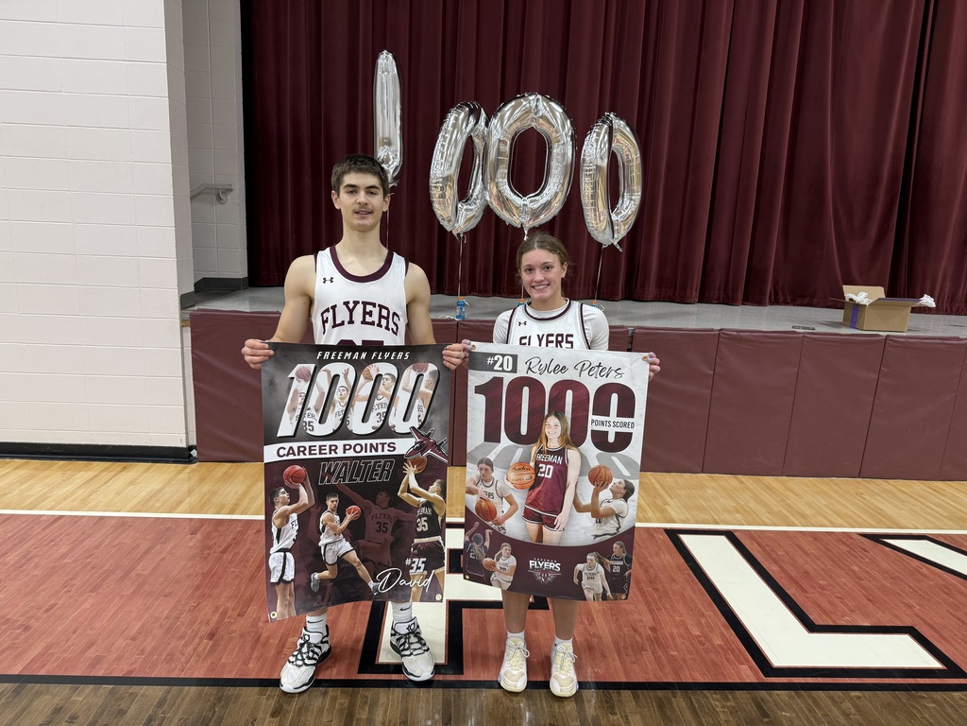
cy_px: 363
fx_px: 670
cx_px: 484
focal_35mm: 24
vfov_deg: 56.8
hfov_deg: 71.6
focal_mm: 6.76
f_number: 1.78
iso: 125
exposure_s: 1/121
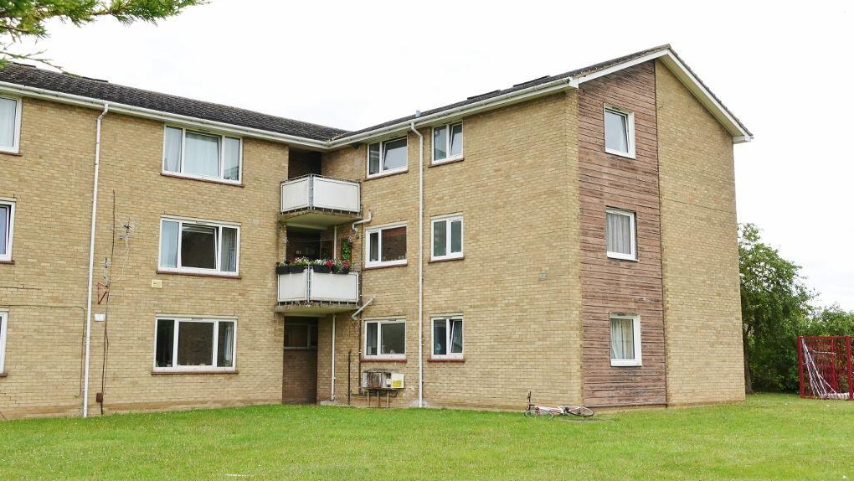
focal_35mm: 41
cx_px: 427
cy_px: 214
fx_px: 929
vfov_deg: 29.0
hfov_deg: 49.4
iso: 125
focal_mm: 14.3
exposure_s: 1/100
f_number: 5.6
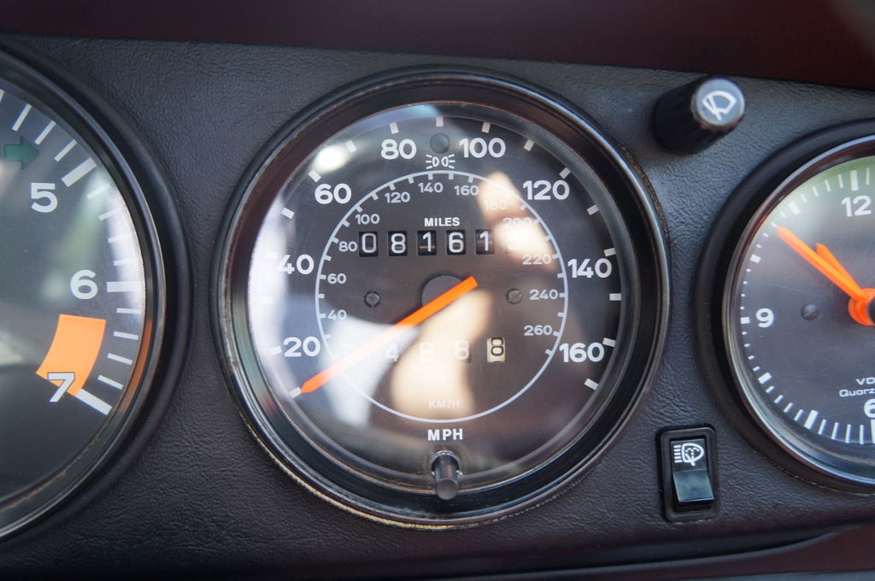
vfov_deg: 41.6
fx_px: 765
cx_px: 438
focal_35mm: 32
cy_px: 290
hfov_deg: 59.6
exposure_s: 1/60
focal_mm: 21
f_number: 4
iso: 200
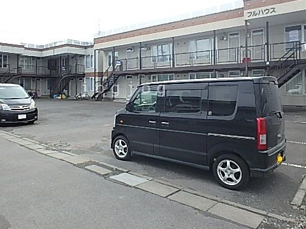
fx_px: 248
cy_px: 89
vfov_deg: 49.4
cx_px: 125
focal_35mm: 28
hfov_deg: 63.0
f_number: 3.5
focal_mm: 3.7
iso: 125
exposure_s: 1/500
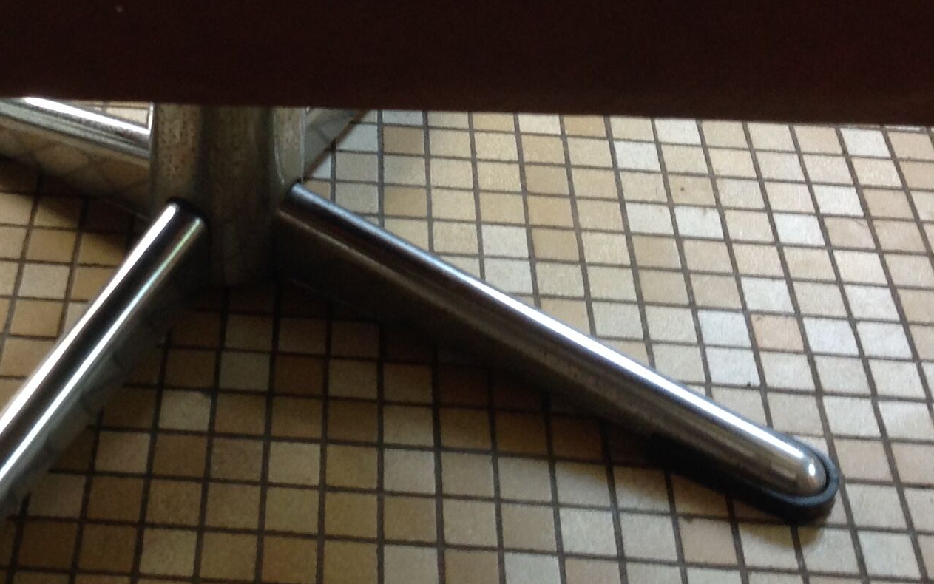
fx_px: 1935
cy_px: 12
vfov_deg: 16.8
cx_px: 256
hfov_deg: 26.8
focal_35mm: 76
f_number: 2.4
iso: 80
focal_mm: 4.28
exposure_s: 1/15
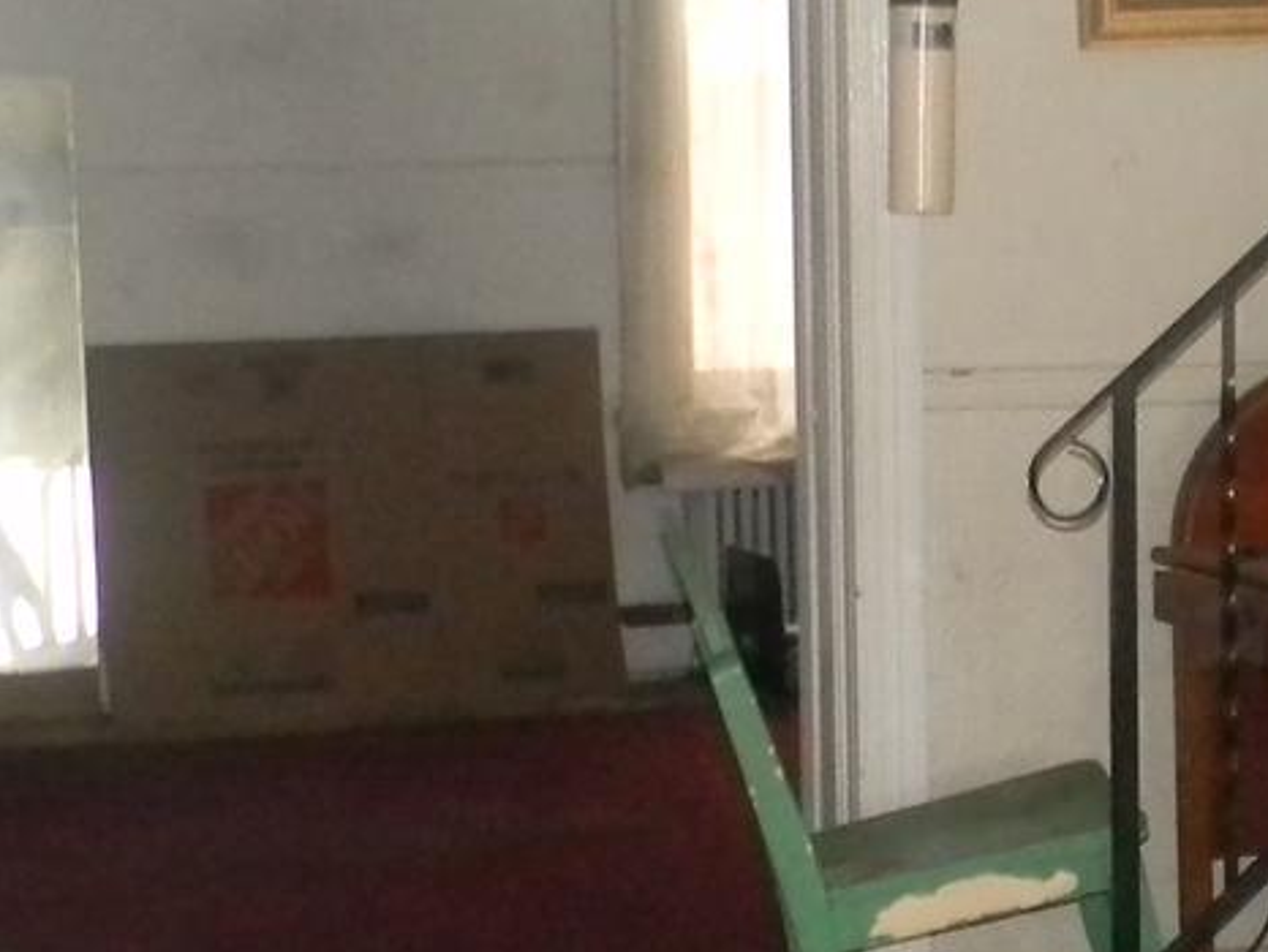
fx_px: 4508
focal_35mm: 123
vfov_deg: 12.1
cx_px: 1260
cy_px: 498
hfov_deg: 15.7
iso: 400
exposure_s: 1/8
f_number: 3.5
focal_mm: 5
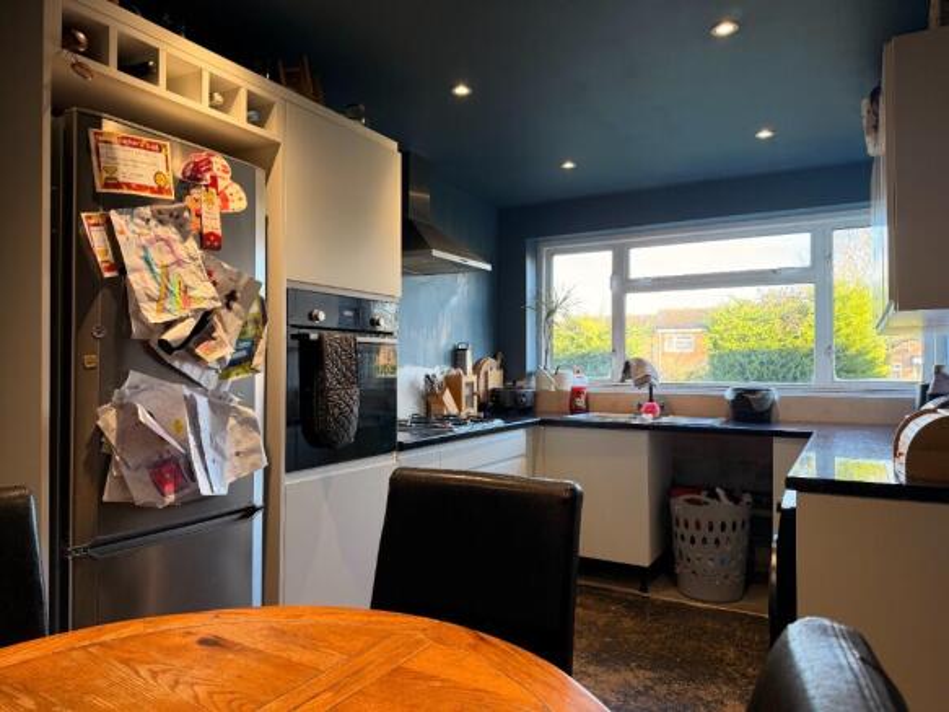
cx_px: 474
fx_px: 658
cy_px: 356
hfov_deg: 71.6
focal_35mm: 24
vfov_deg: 56.8
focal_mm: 6.76
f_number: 1.78
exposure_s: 1/100
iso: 125
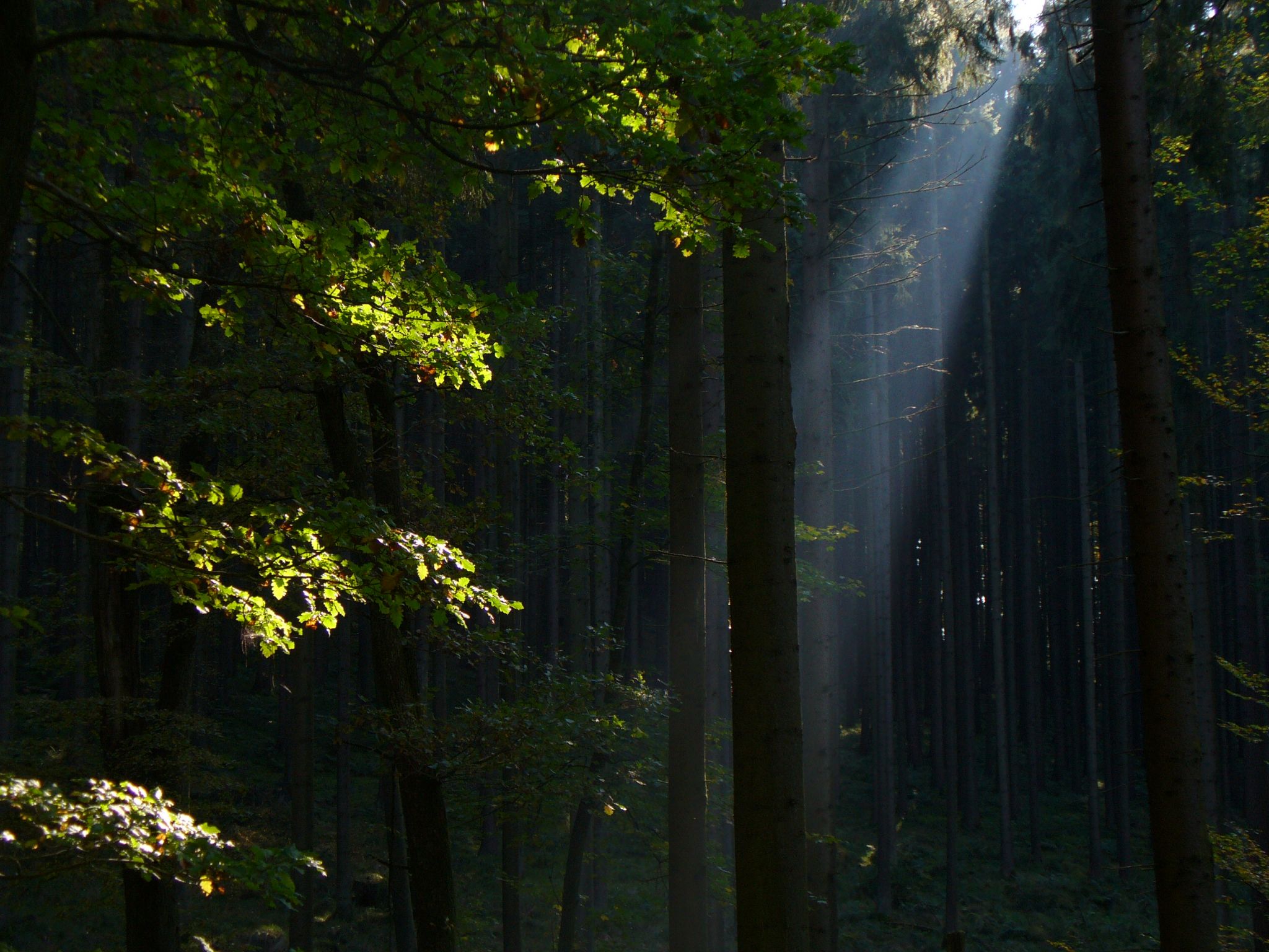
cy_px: 476
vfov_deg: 24.4
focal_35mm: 60
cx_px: 634
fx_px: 2200
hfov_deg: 32.2
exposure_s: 1/125
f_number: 3.1
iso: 80
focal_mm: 9.9
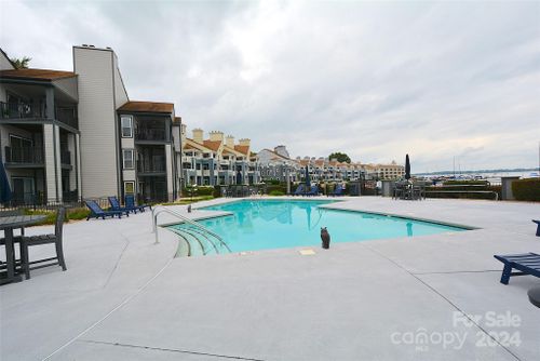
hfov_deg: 100.4
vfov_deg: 77.4
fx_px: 225
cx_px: 270
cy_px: 180
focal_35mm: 15
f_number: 8
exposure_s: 1/250
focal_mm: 10
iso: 100
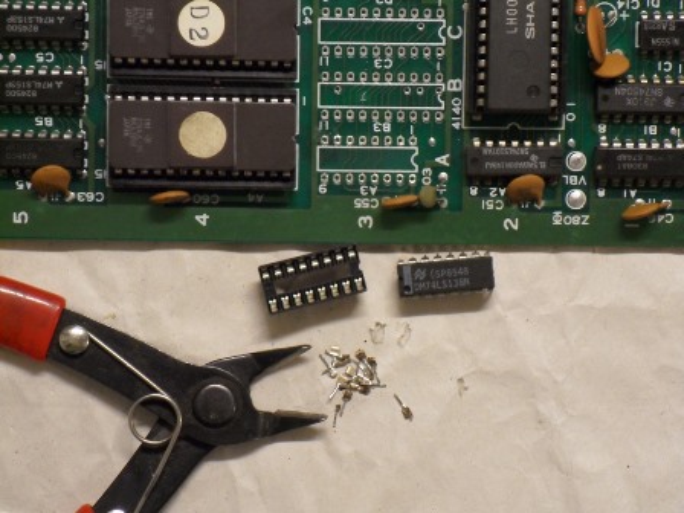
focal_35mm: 140
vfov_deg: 10.6
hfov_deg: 14.1
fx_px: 2766
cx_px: 342
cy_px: 256
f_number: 5.8
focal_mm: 25
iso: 400
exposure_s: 1/10
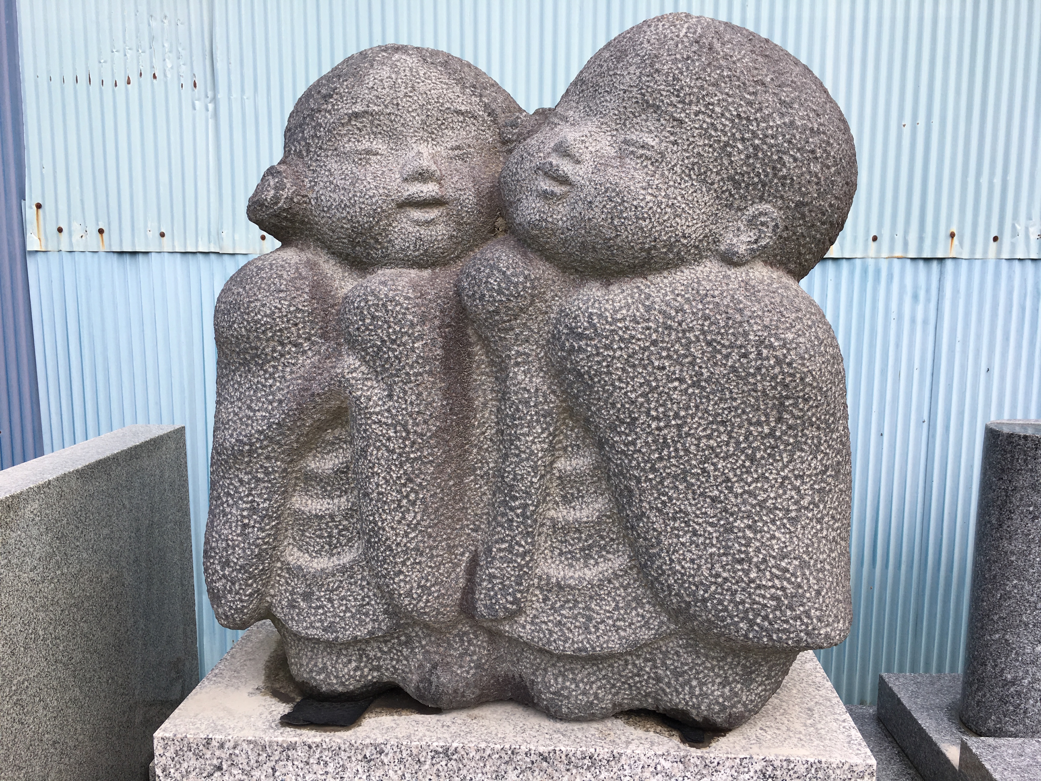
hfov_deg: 61.7
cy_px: 390
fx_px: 872
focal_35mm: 29
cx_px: 520
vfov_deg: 48.2
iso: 25
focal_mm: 4.15
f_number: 2.2
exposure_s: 1/394
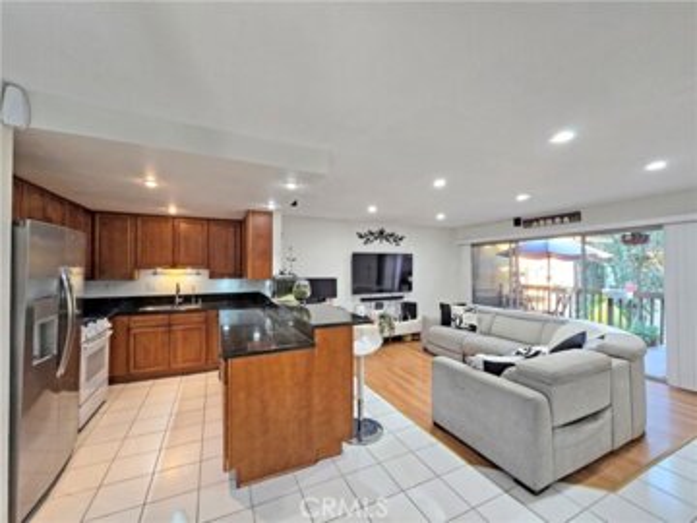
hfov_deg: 106.2
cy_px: 262
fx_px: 262
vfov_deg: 89.9
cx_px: 348
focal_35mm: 13
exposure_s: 1/60
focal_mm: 2.2
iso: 250
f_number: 2.2
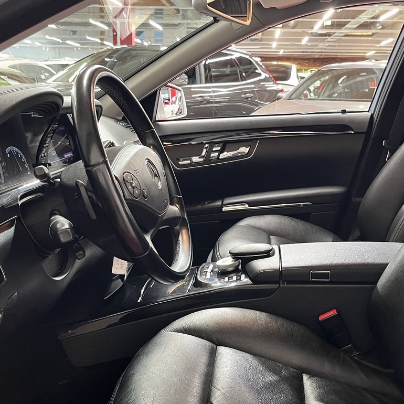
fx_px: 568
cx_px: 221
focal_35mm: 43
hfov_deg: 39.1
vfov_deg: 39.2
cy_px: 212
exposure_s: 1/42
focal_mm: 5.1
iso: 400
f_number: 1.6
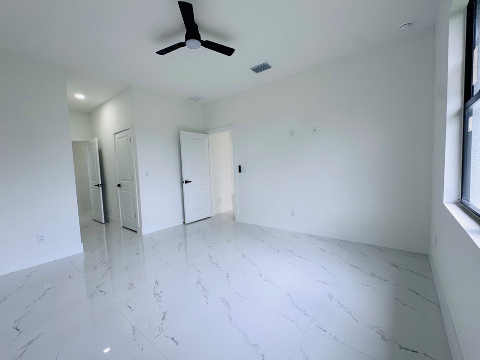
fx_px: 208
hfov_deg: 98.1
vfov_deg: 81.7
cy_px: 183
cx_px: 232
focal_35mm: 15
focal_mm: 2.22
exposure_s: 1/99
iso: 50
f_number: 2.2
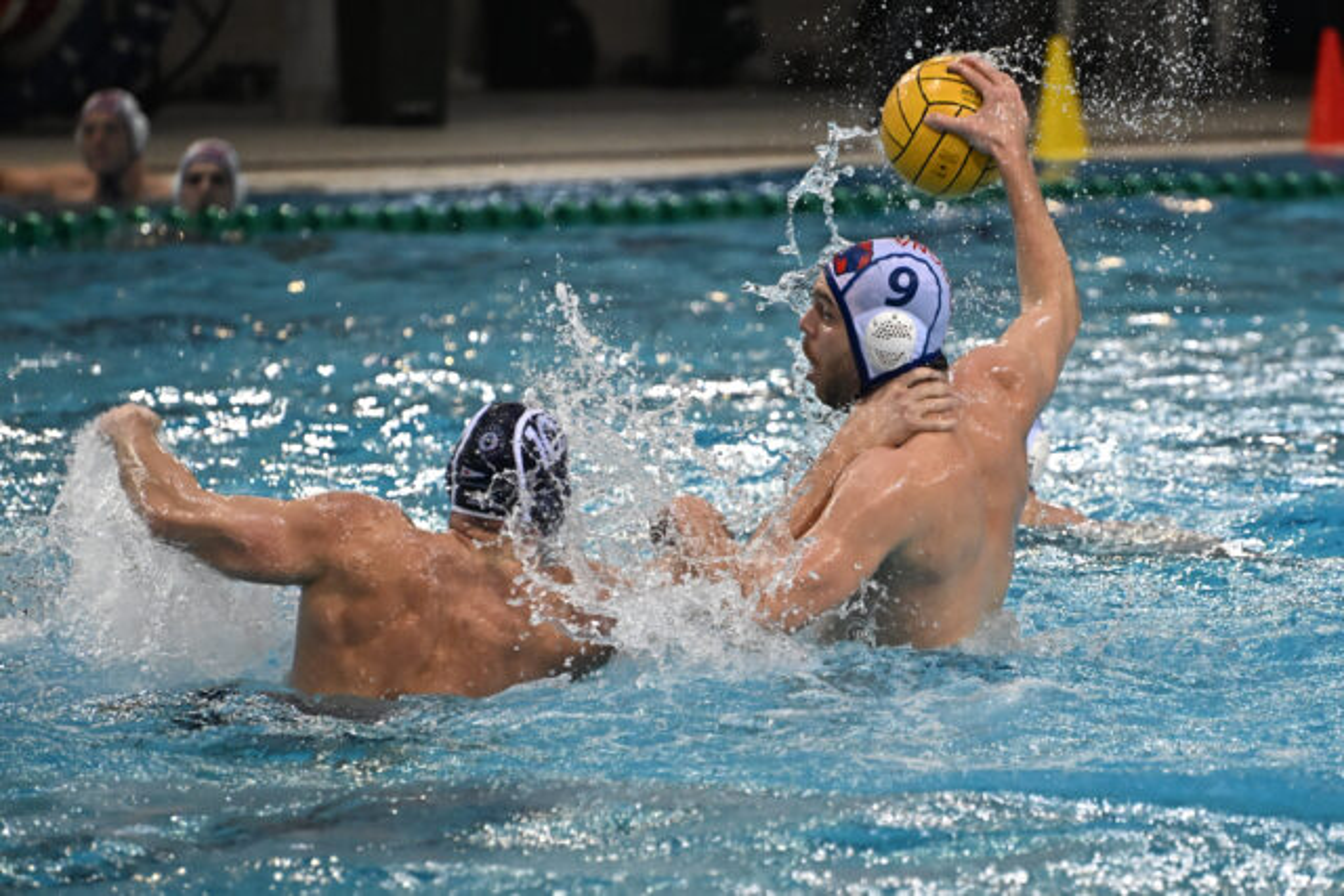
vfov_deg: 6.0
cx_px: 672
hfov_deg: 8.9
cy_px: 448
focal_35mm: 230
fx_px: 8588
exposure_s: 1/1250
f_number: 5.6
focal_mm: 230
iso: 8000
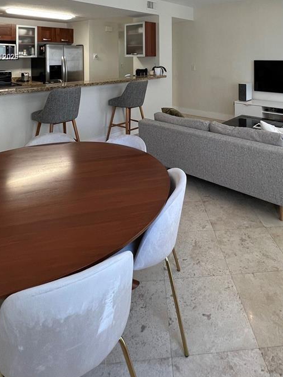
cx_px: 167
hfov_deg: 58.5
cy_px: 57
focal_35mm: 23
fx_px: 251
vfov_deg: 64.8
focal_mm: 1.57
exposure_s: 1/120
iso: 125
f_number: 1.8
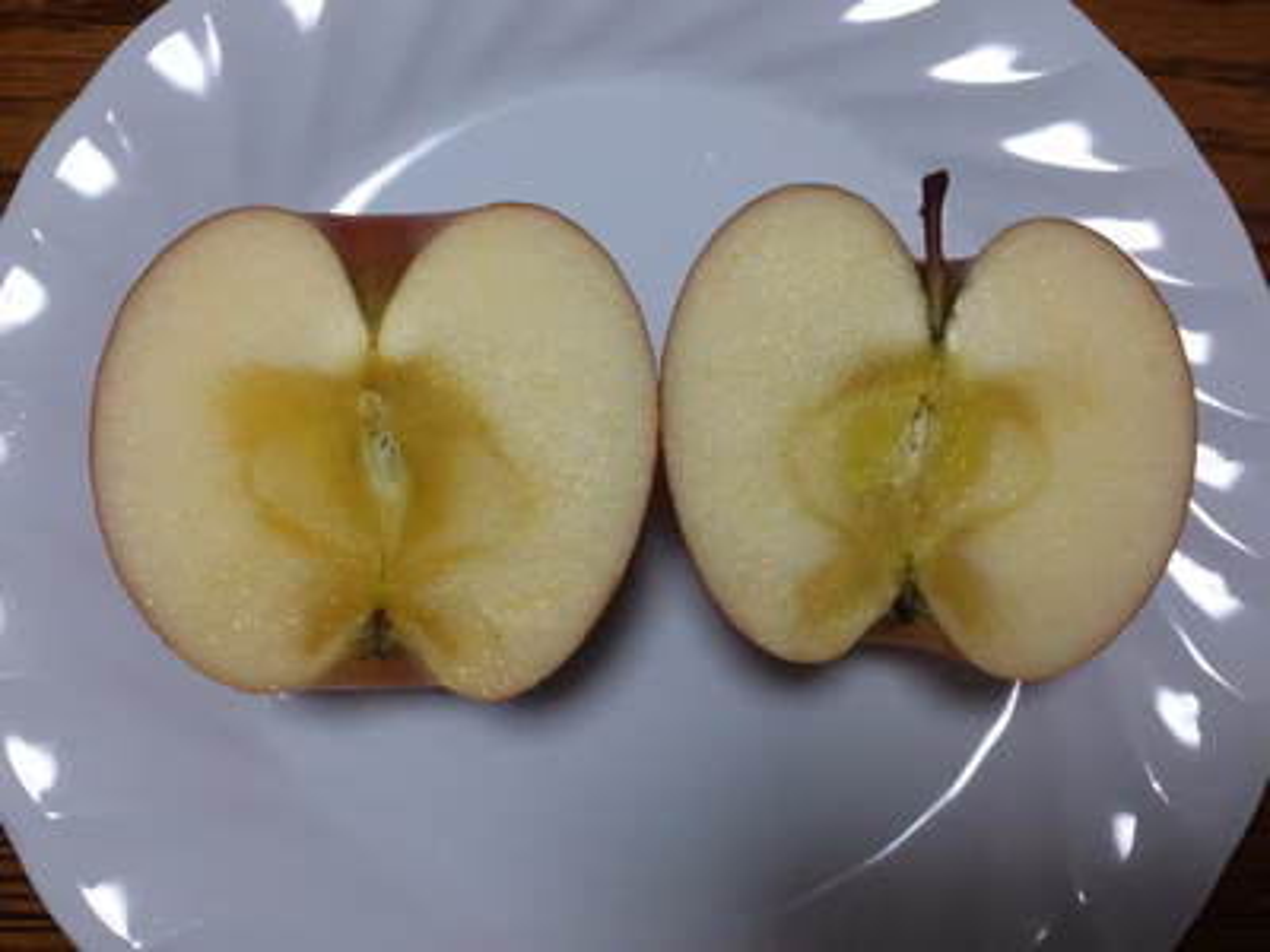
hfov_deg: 61.7
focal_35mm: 29
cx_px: 635
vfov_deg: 48.2
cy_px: 476
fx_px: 1064
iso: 40
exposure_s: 1/30
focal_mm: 4.15
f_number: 2.2
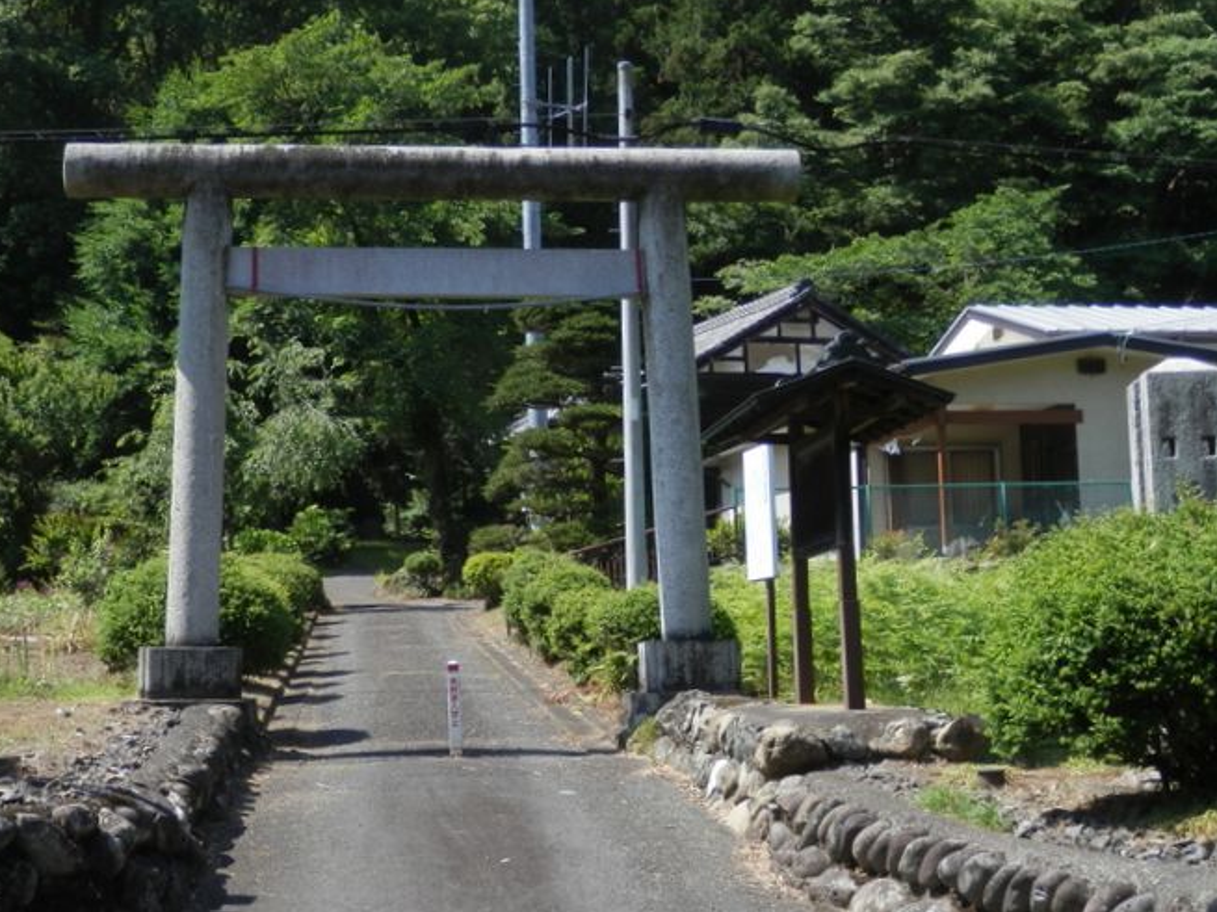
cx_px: 492
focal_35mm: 55
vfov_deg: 26.5
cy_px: 433
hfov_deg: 34.8
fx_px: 1933
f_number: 3.8
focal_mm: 8
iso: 80
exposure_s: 1/320
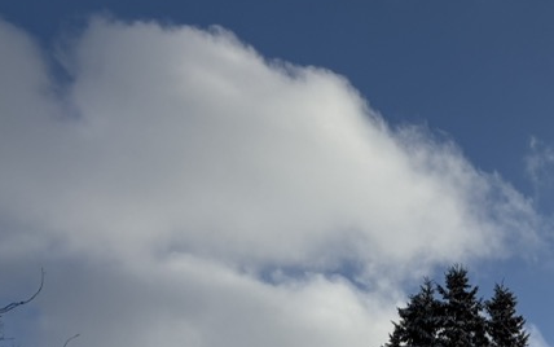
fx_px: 1148
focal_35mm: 76
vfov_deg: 15.5
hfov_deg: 22.6
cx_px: 813
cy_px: 562
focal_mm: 6.76
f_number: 1.78
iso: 125
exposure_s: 1/10309
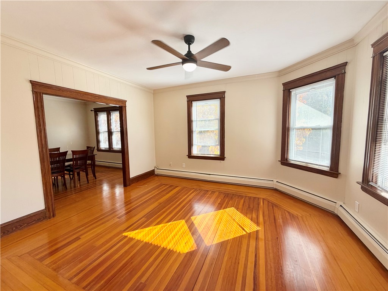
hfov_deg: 102.1
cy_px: 146
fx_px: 157
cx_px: 194
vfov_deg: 85.7
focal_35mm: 14
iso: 64
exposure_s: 1/121
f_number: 2.2
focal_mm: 2.22
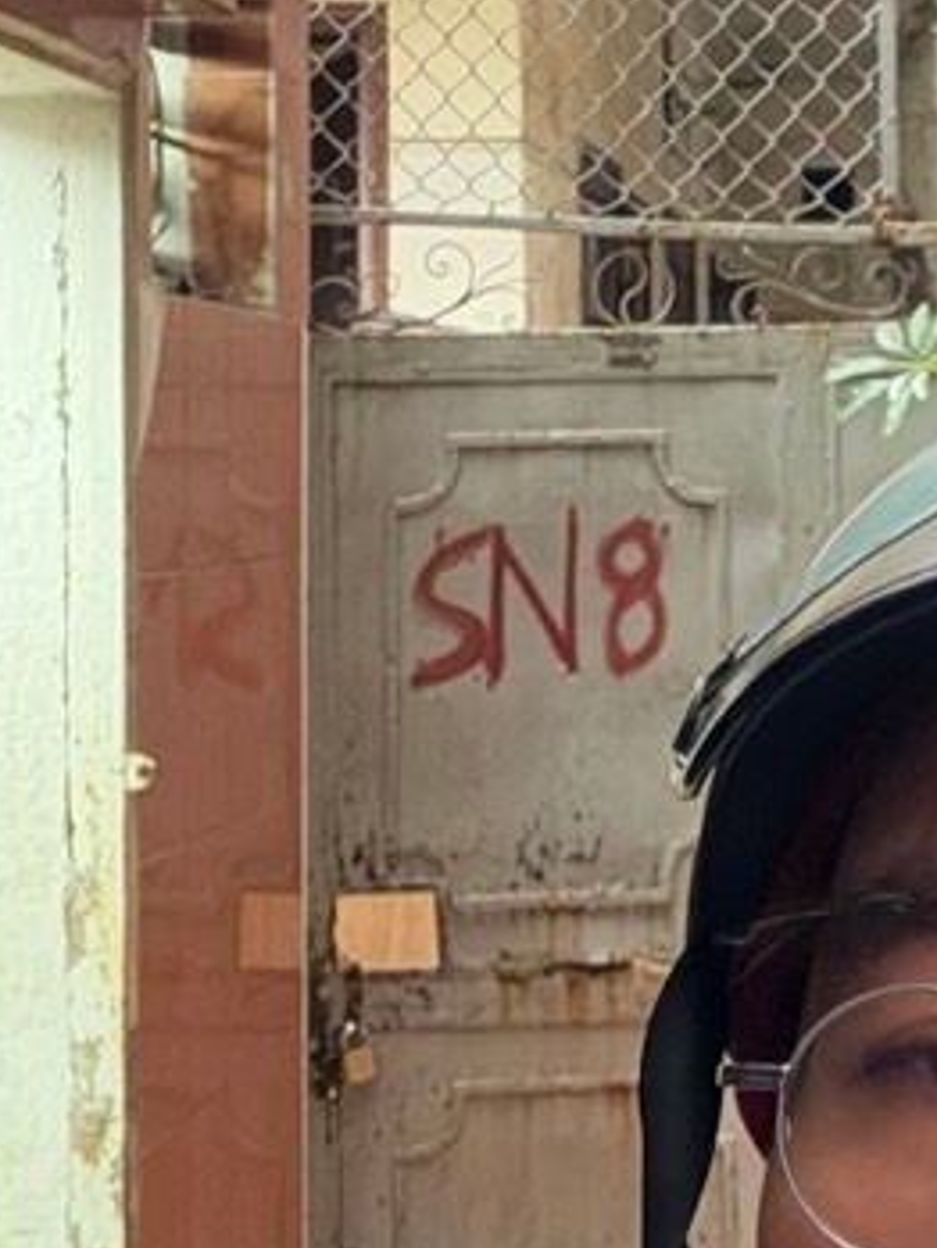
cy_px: 401
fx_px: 3174
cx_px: 715
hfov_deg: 16.7
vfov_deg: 22.1
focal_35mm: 88
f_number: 1.9
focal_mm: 2.71
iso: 1600
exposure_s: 1/15
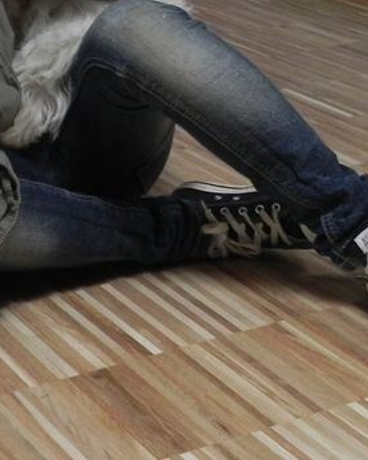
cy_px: -19
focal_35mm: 104
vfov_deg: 17.9
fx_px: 1415
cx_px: -65
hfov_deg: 14.4
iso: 288
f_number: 3.2
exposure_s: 1/30
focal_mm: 6.6
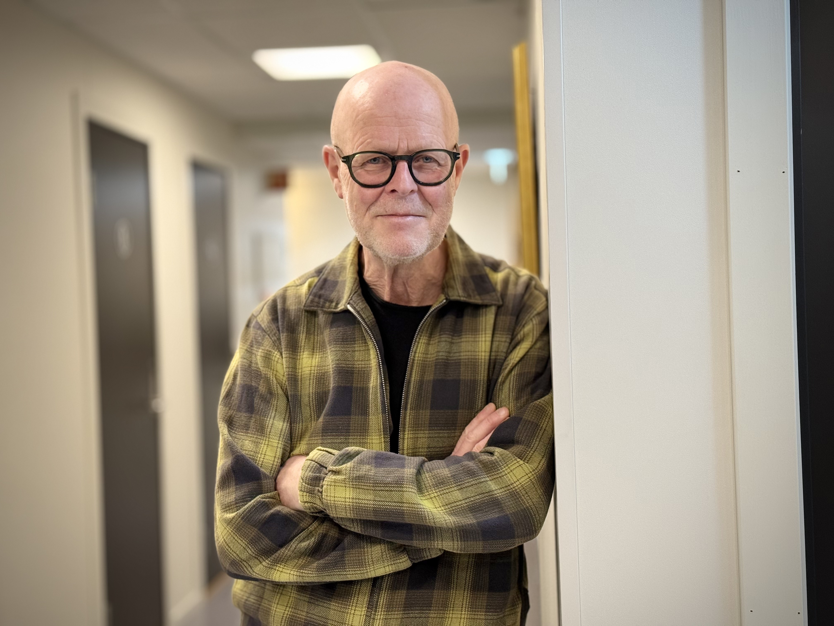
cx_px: 417
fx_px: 1156
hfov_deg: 39.7
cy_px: 313
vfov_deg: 30.3
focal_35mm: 48
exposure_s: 1/54
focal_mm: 6.76
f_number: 1.78
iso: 200
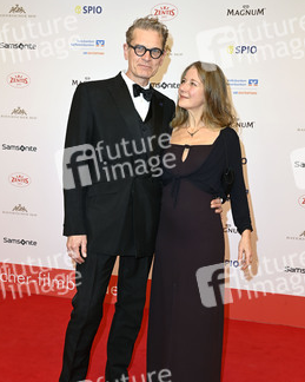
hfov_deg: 34.1
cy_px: 220
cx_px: 150
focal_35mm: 44
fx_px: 497
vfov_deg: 41.9
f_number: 7.1
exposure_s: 1/200
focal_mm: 38
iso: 640
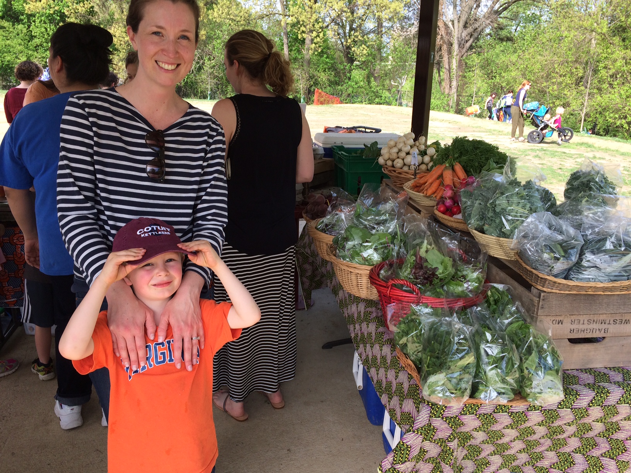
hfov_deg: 61.7
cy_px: 236
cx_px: 316
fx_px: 529
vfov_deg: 48.2
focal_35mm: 29
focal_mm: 4.15
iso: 32
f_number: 2.2
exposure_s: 1/456
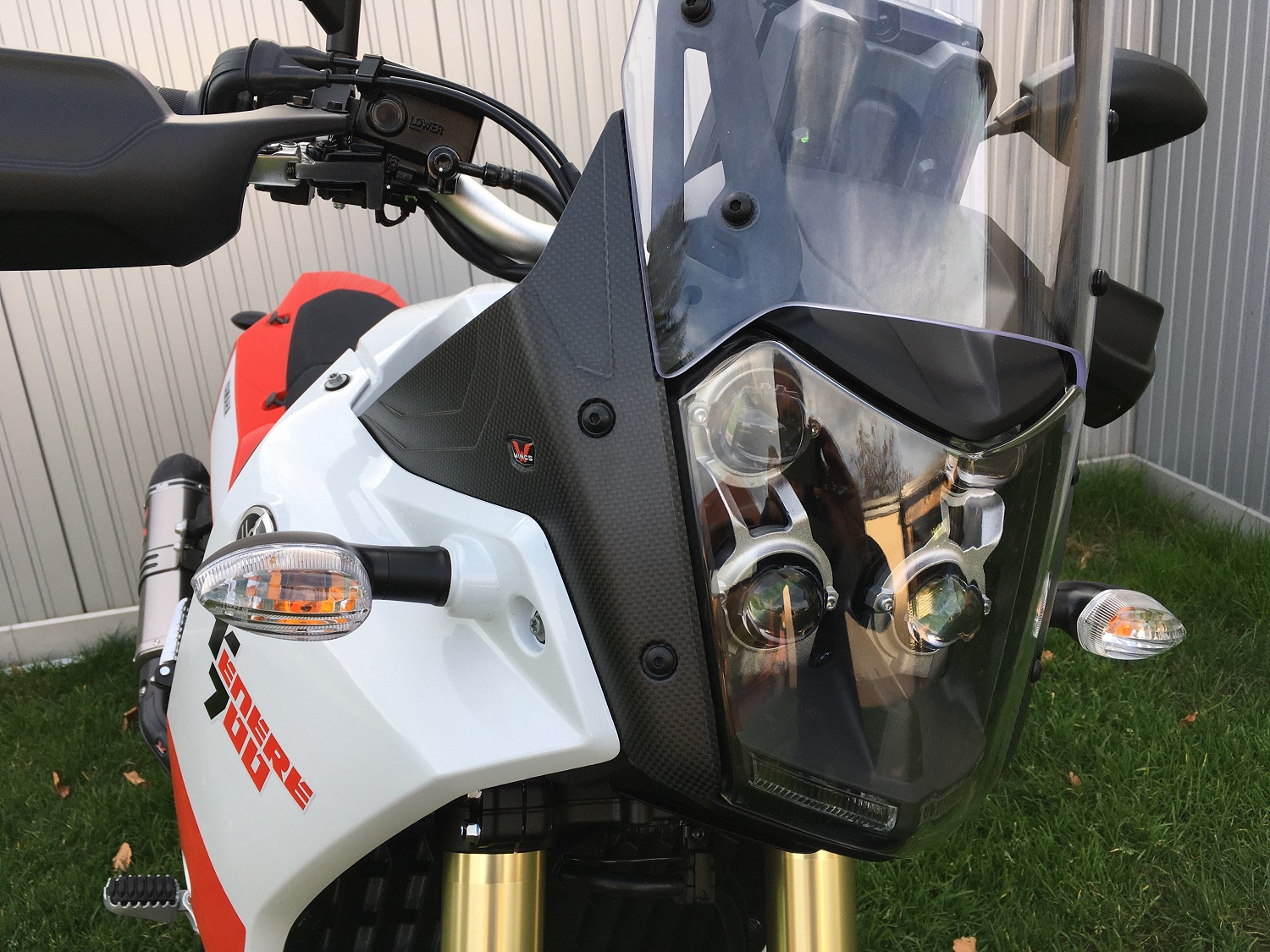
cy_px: 476
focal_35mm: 29
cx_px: 635
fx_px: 1064
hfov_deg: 61.7
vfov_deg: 48.2
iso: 25
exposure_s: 1/215
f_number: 2.2
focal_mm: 4.15
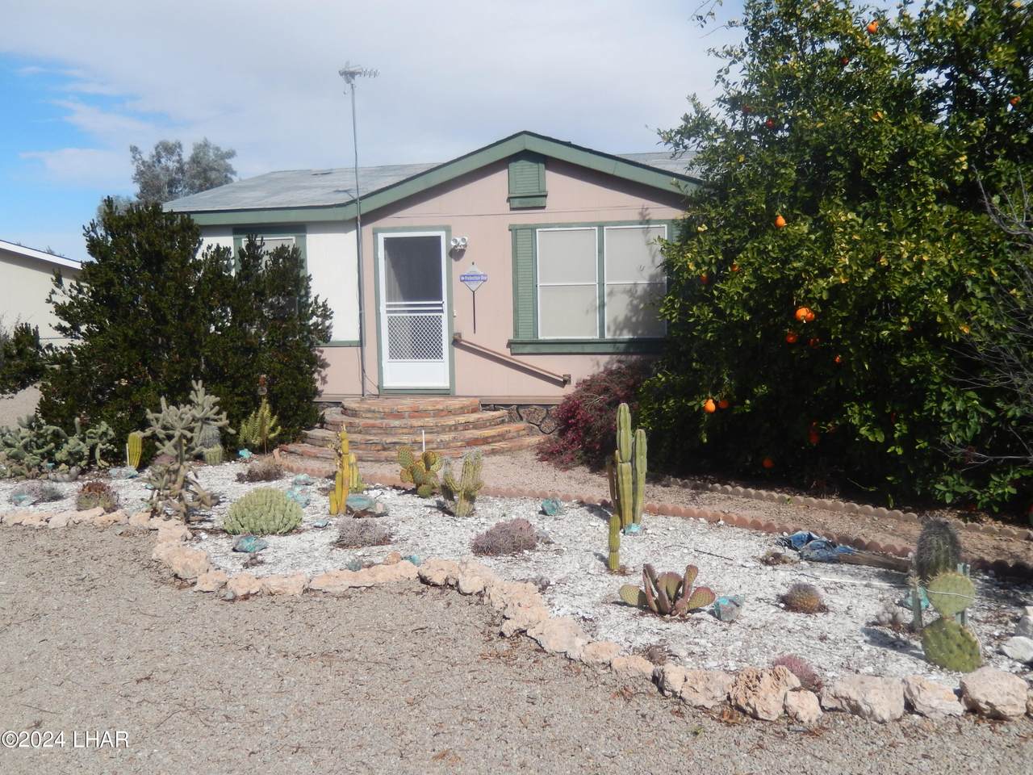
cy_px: 388
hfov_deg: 56.8
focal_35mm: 32
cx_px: 516
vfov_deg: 44.2
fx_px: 955
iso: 125
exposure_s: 1/400
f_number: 7.6
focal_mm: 5.7
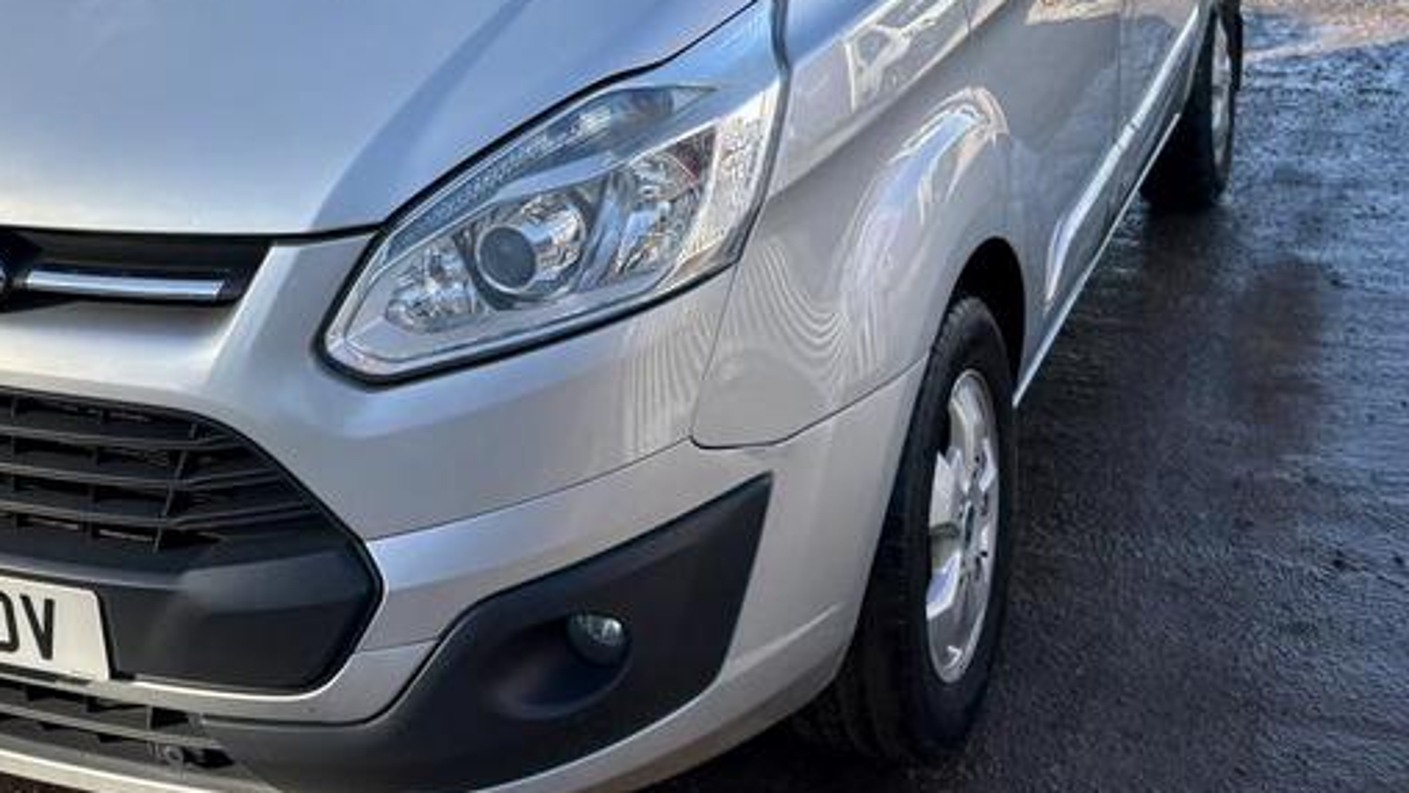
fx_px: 1868
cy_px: 69
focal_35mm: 50
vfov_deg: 23.3
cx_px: 566
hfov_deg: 41.1
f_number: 1.6
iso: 50
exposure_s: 1/1048
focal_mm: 5.96
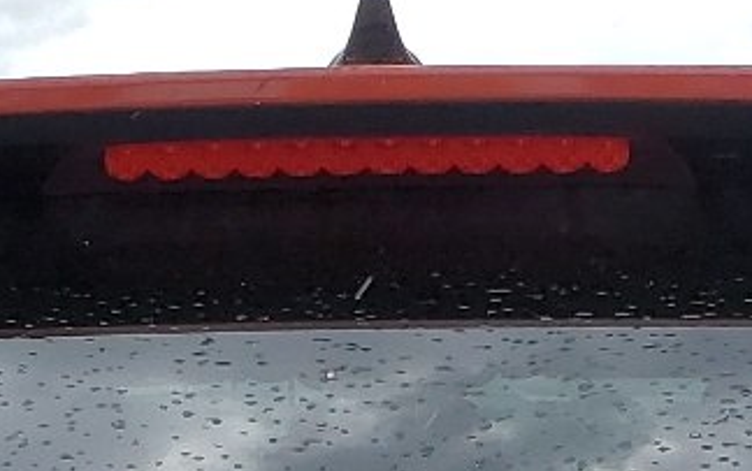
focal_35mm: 136
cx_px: 316
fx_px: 2789
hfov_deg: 15.3
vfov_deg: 8.9
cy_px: 1030
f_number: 1.5
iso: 50
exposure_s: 1/833
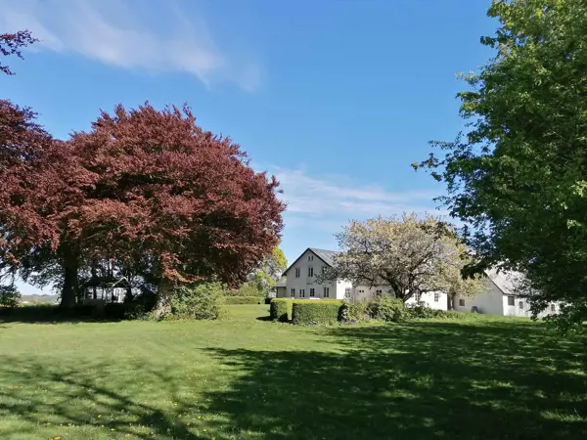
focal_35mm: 26
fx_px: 441
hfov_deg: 67.3
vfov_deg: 53.1
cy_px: 220
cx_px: 294
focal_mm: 3.95
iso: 50
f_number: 1.8
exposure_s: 1/1767
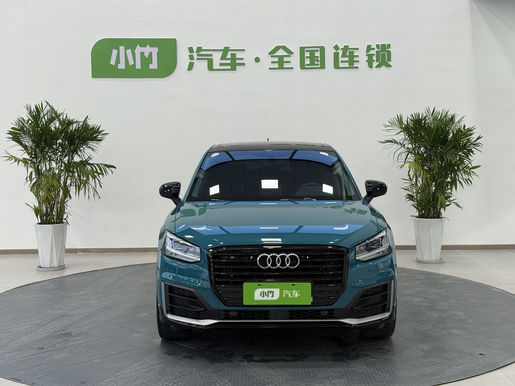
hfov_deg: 39.7
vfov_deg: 30.3
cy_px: 193
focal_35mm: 48
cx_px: 258
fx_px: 714
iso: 50
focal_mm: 6.76
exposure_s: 1/50
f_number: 1.78
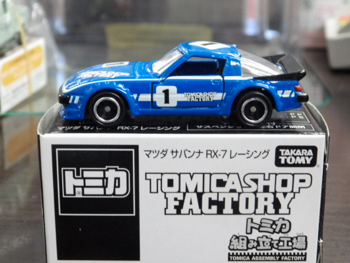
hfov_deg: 27.4
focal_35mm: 71
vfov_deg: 20.7
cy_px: 132
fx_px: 718
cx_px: 175
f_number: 4.2
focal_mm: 12.8
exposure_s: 1/25
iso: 800
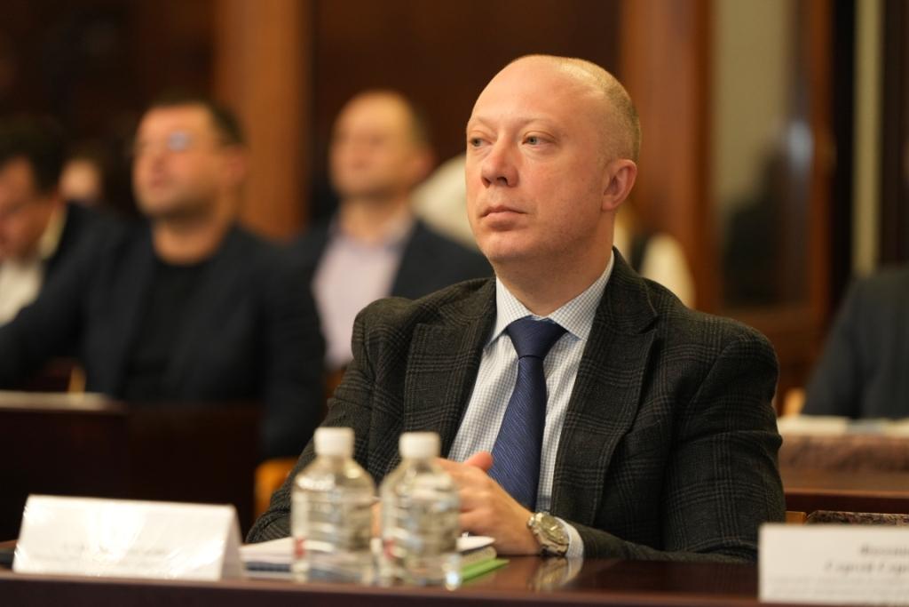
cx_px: 454
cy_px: 304
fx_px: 4167
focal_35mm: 165
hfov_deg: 12.5
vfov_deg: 8.3
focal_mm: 165
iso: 2500
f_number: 3.2
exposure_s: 1/160
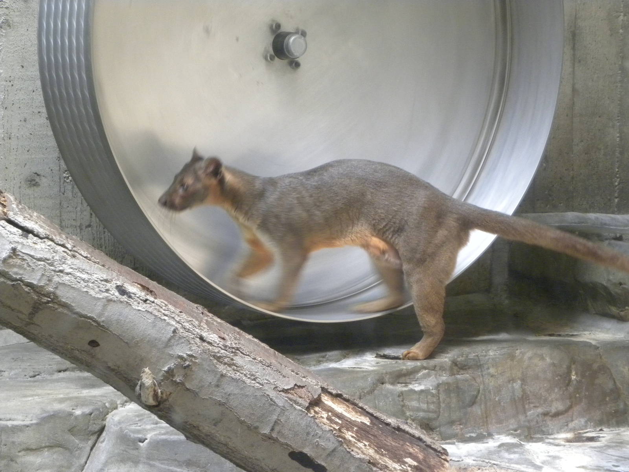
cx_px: 314
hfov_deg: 18.7
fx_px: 1908
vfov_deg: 14.1
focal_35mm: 105
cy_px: 236
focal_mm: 18.8
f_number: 4
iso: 400
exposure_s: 1/43.6
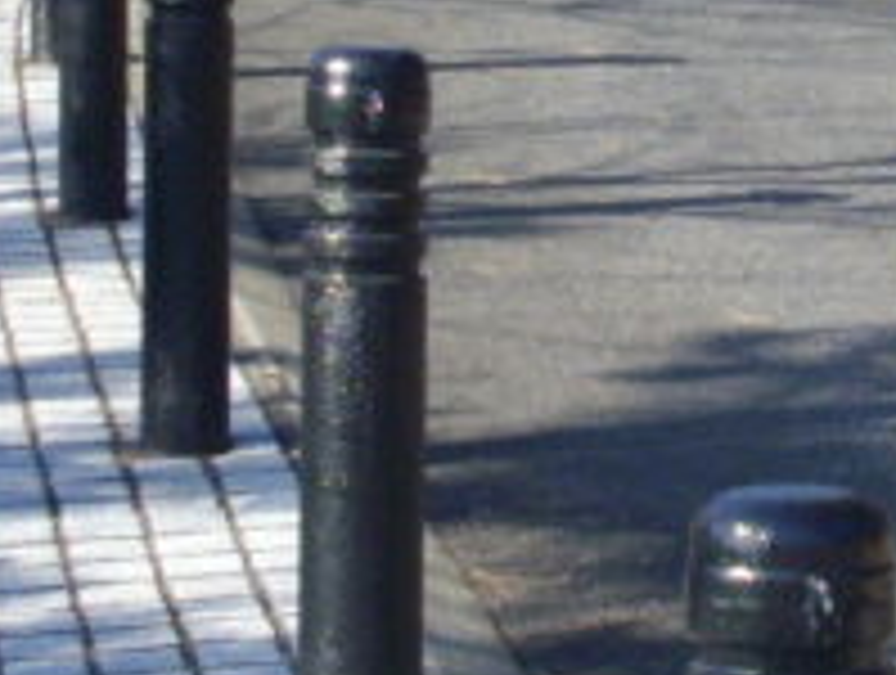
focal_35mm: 190
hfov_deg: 10.4
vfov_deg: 7.8
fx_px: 4927
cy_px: 18
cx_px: 671
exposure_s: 1/160
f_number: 5.6
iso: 100
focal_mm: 6.2
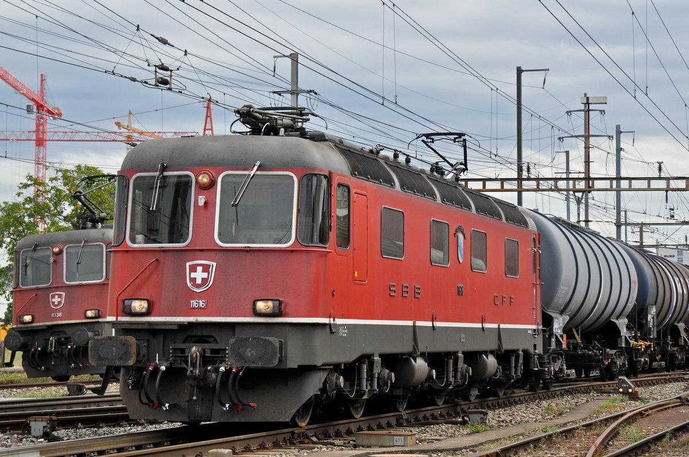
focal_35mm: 105
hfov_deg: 19.5
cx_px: 344
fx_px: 2007
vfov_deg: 13.0
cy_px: 228
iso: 400
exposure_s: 1/1000
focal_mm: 70
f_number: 6.3
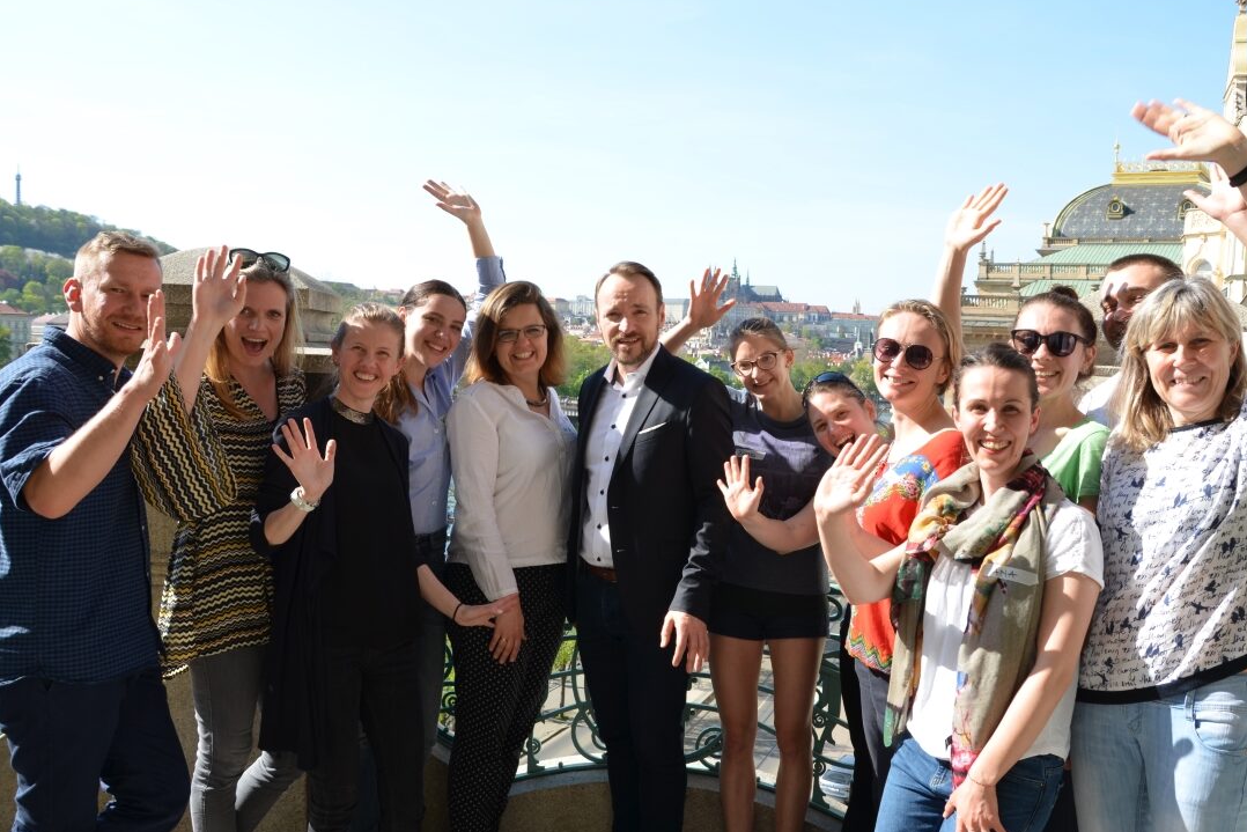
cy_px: 447
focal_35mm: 30
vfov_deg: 43.6
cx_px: 656
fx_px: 1039
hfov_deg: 61.9
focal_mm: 18
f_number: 8
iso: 180
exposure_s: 1/250
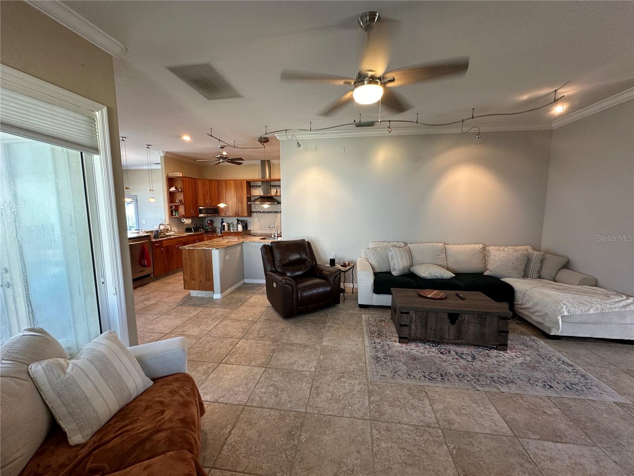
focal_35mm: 14
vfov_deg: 85.7
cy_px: 238
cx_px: 317
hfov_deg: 102.1
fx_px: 256
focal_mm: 2.22
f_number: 2.2
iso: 160
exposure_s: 1/60
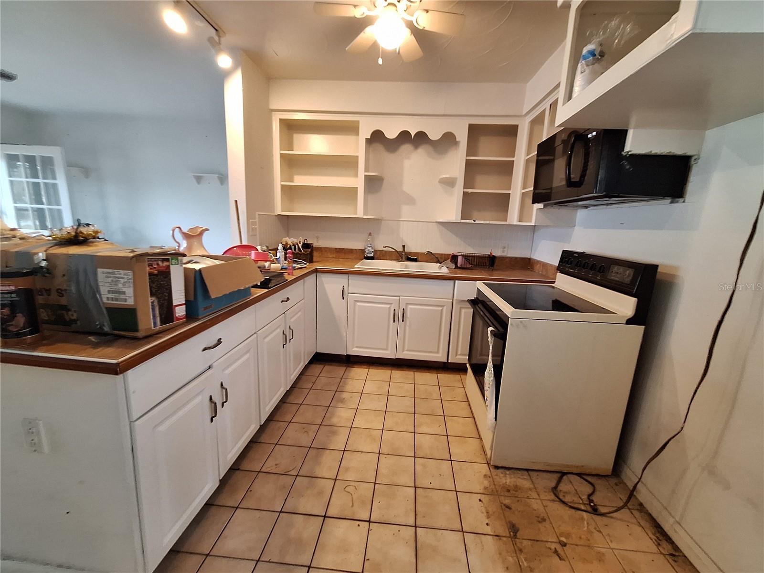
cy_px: 286
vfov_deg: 89.9
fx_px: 287
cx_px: 382
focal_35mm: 13
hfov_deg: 106.2
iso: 250
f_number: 2.2
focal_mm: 1.74
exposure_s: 1/24
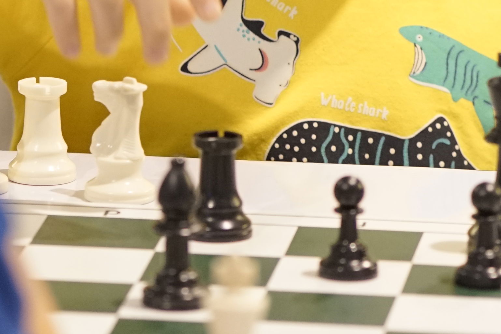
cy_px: -14
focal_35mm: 440
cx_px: 2
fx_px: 6125
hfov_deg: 4.7
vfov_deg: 3.1
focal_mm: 85
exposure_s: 1/200
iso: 2000
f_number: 2.2
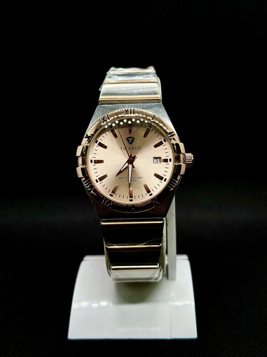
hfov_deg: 30.3
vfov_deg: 39.7
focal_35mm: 48
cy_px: 178
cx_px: 134
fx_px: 494
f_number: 1.78
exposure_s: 1/604
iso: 80
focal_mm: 6.86
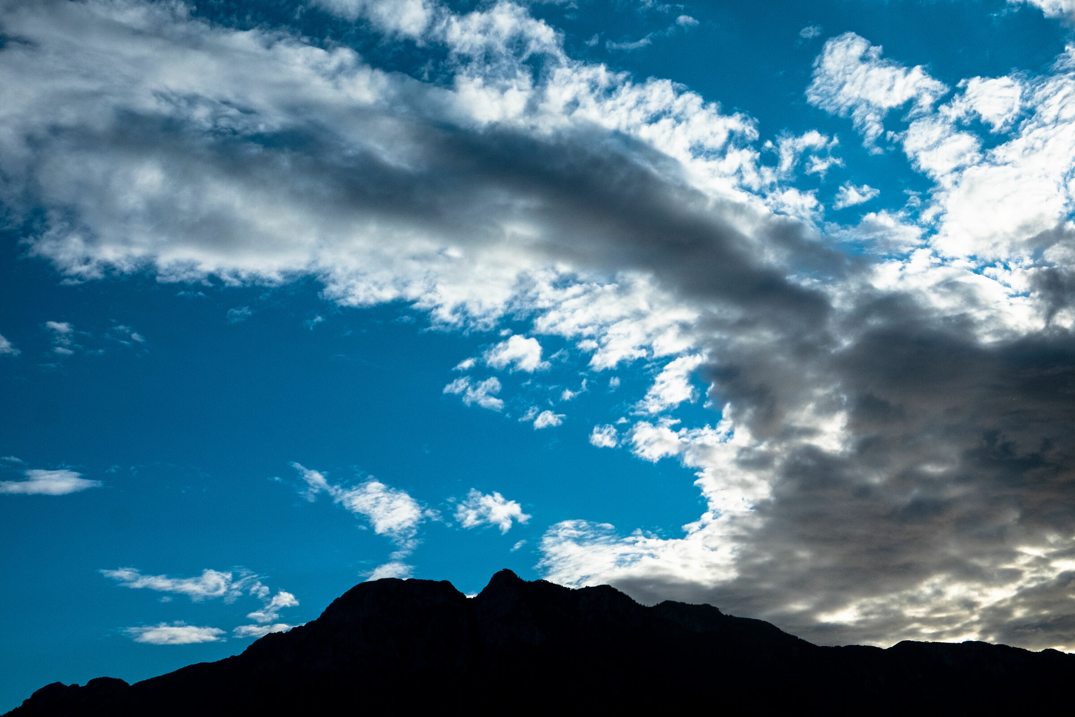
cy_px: 358
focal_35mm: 45
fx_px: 1344
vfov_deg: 29.9
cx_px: 538
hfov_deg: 43.6
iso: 800
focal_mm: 30.2
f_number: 8
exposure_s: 1/3200
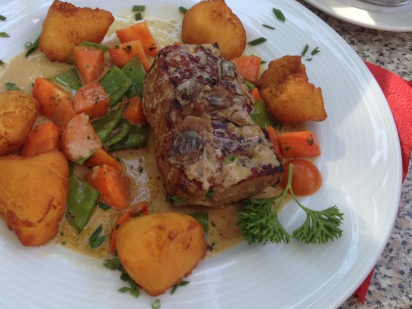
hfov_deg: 36.0
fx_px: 631
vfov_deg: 27.4
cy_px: 107
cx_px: 156
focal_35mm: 53
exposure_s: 1/132
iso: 50
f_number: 2.4
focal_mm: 4.28
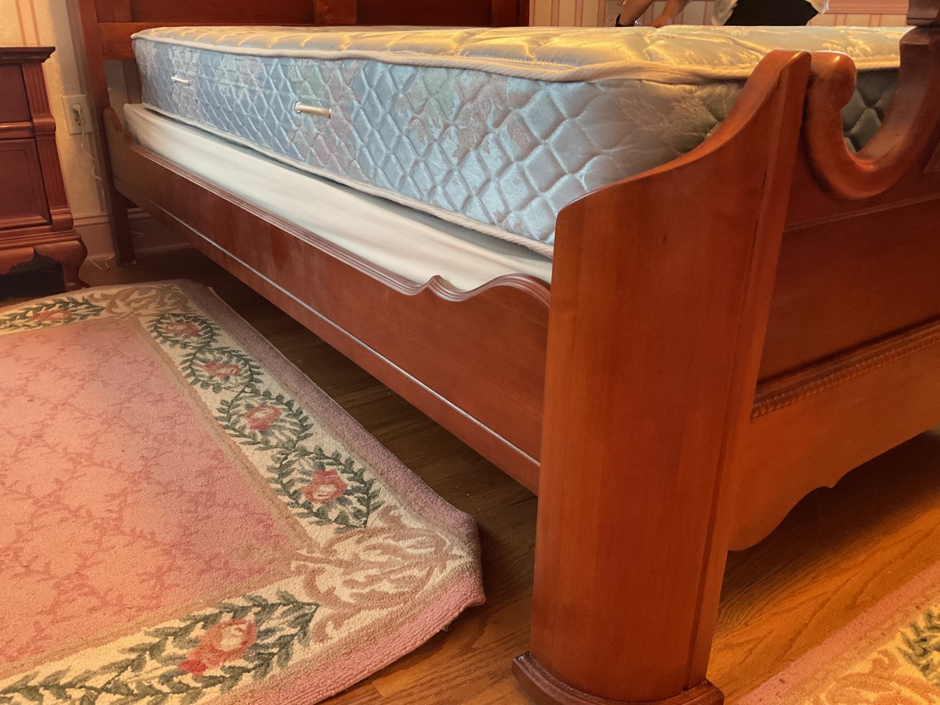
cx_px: 470
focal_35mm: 29
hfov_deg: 61.7
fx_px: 788
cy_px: 352
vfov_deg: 48.2
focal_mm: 3
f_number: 1.8
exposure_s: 1/40
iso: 250
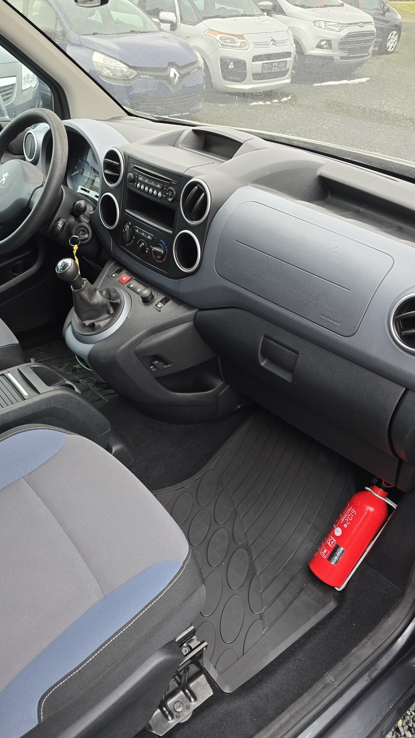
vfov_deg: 71.9
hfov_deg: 43.6
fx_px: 509
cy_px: 373
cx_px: 130
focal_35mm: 26
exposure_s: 1/180
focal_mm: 6.3
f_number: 1.7
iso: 125
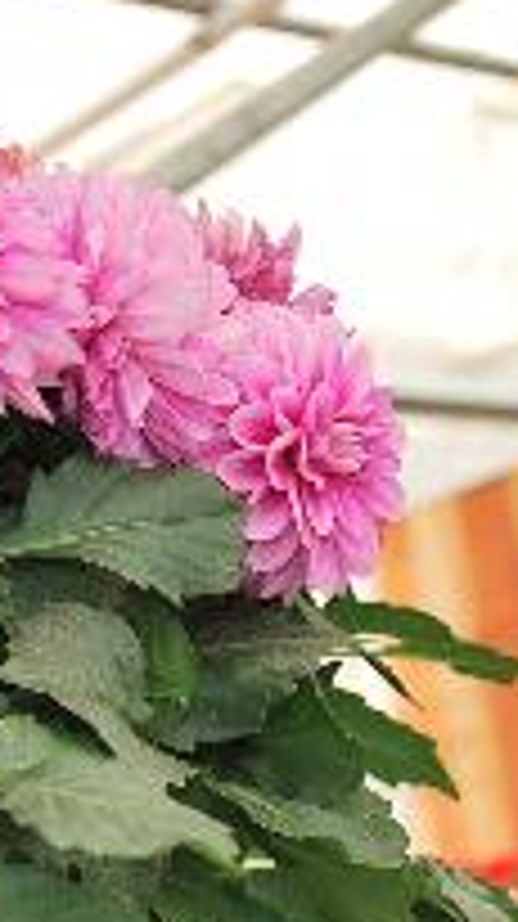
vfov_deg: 24.7
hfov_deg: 13.9
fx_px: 2104
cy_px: 580
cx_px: 41
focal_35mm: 86
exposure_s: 1/125
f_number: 4.5
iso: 100
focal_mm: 28
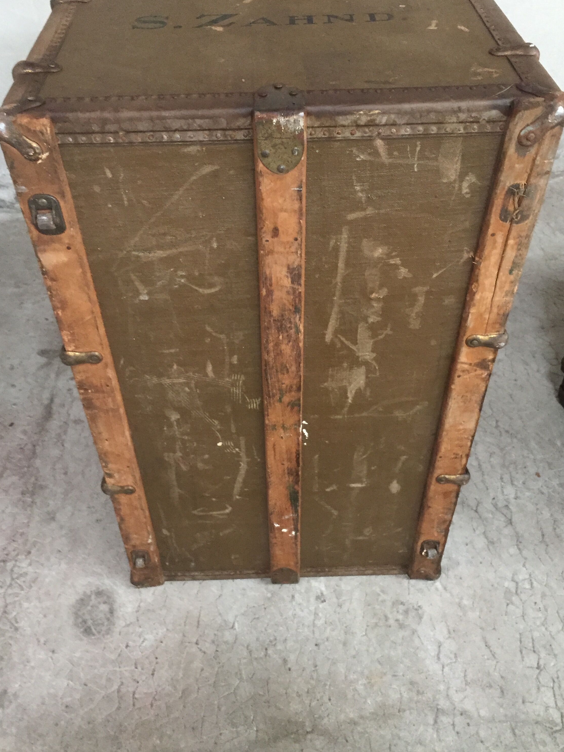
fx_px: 695
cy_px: 357
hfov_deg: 44.1
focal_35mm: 32
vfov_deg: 56.8
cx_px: 265
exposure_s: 1/20
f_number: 2.2
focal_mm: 4.15
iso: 250
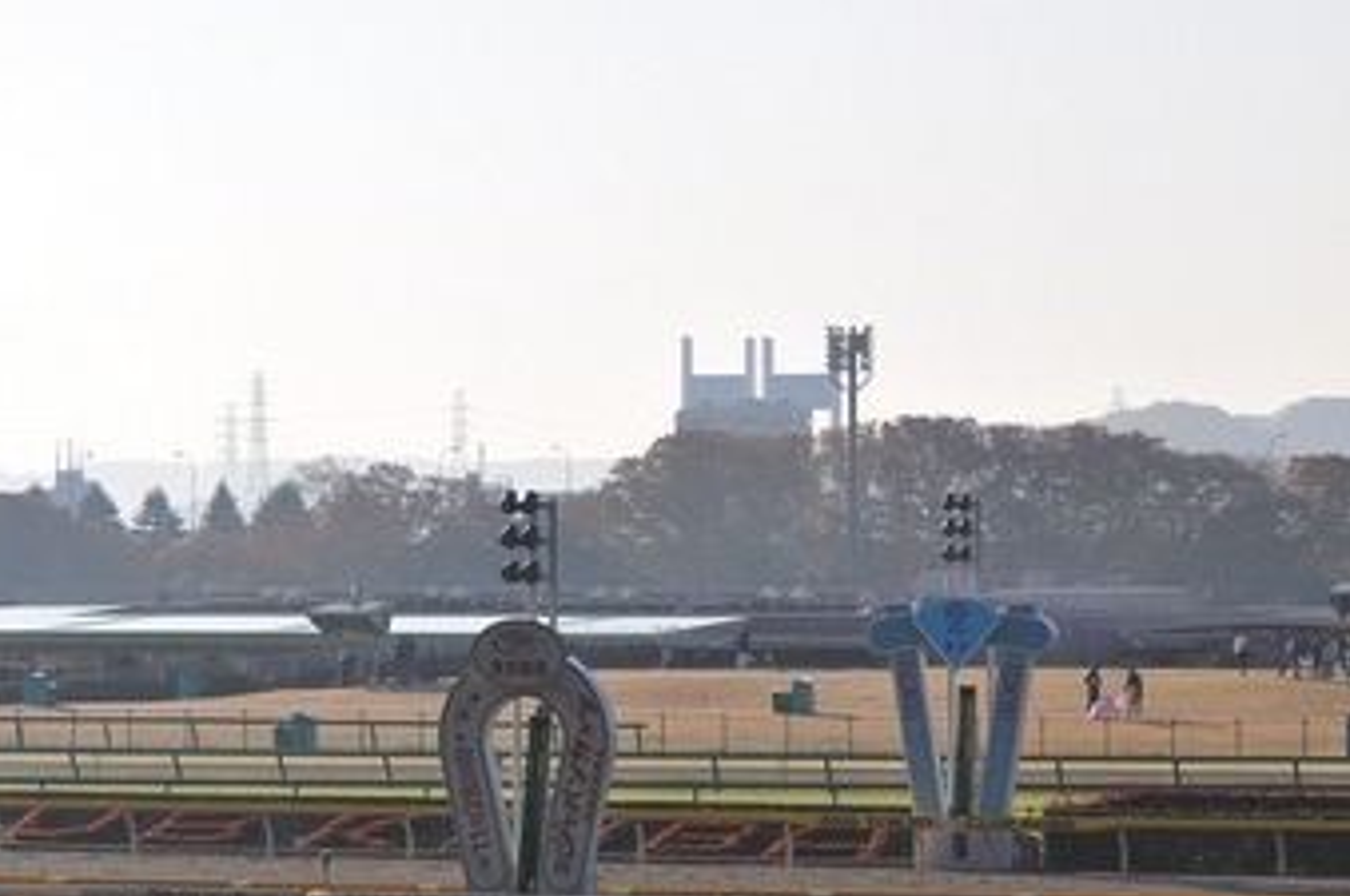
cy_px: 520
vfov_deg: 9.4
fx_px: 5430
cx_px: 757
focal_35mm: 145
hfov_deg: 14.2
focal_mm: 82
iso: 320
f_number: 8
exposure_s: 1/1000
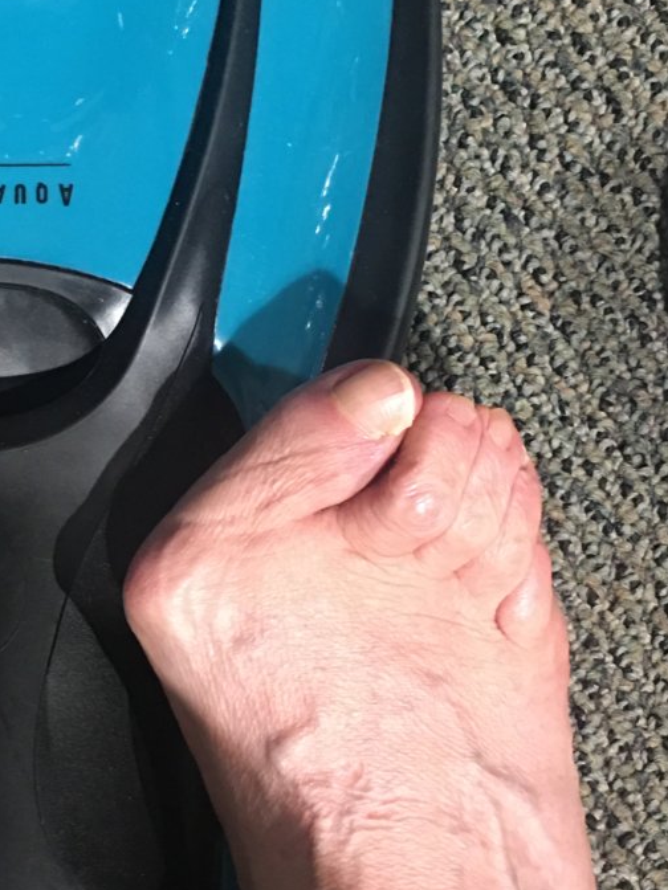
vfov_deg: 28.1
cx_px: 93
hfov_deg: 20.9
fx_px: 1775
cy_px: 367
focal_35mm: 69
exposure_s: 1/15
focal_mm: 4.15
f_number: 2.2
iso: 100
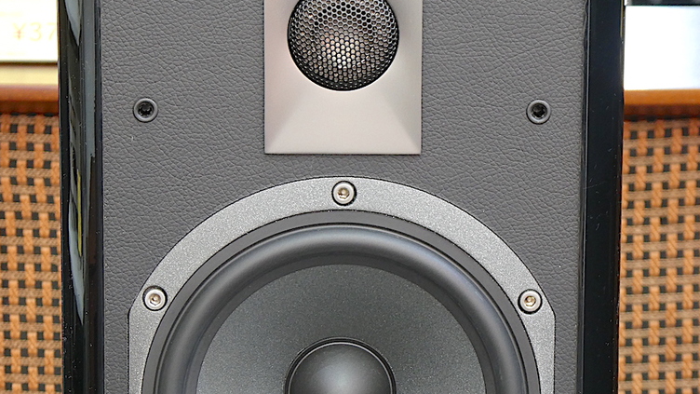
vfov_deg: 7.6
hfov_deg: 13.4
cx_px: 343
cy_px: 277
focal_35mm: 160
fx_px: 2970
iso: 200
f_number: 5.1
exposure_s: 1/4
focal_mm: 20.6
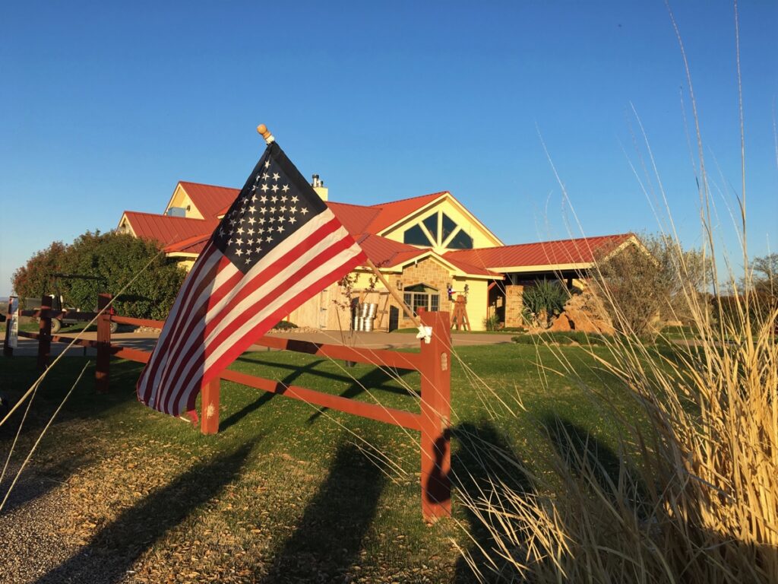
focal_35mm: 29
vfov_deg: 48.2
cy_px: 292
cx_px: 389
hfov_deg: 61.7
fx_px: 652
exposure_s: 1/986
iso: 25
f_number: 2.2
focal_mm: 4.15
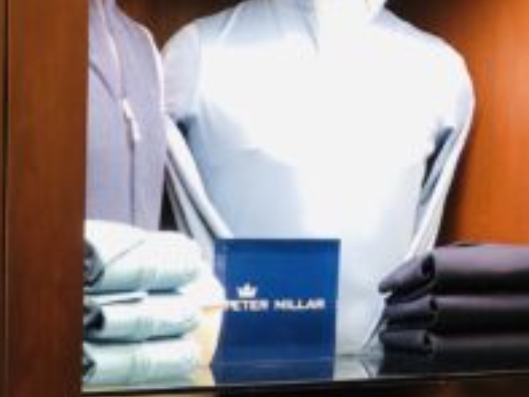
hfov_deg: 17.8
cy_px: 531
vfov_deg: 13.1
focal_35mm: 109
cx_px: 83
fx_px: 1667
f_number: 1.8
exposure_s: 1/17
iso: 40
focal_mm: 3.99
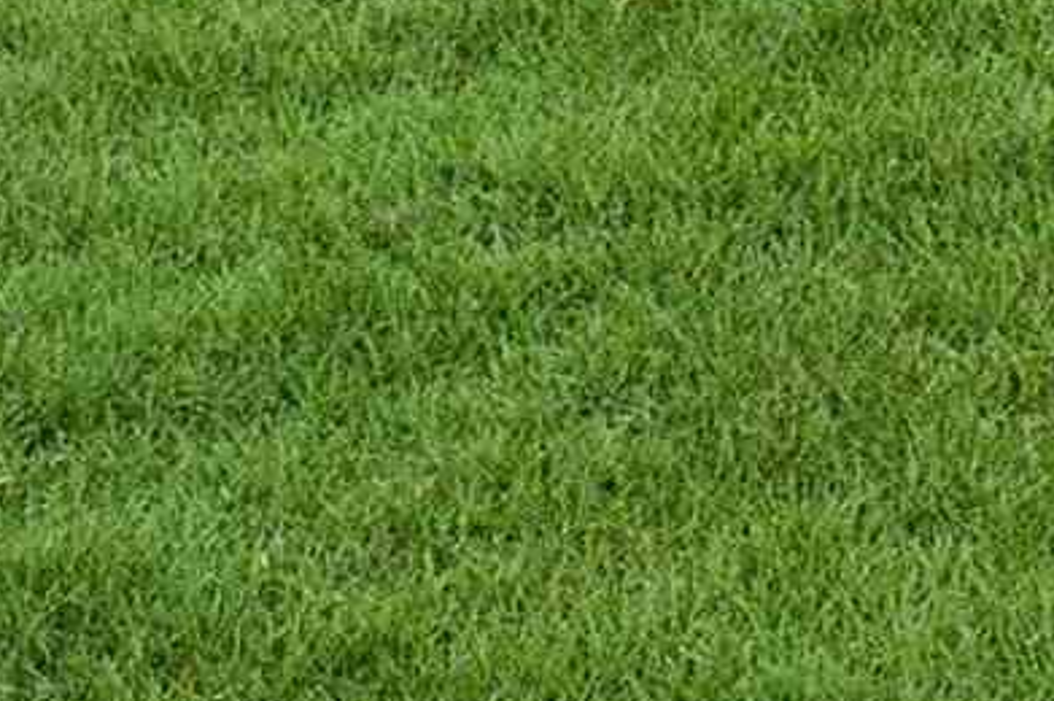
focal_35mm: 118
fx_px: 3452
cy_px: -1717
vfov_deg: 8.6
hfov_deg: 12.1
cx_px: 2828
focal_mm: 10
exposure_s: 1/60
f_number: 5
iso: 100
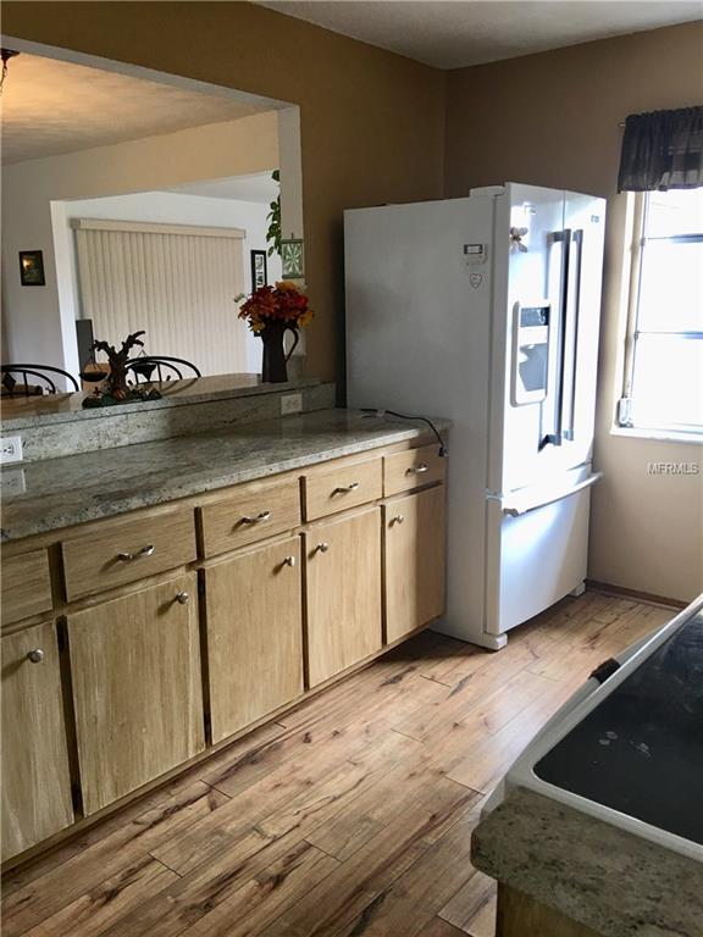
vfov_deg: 61.7
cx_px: 352
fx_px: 785
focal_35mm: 29
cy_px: 468
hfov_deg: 48.2
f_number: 2.2
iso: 32
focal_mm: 4.15
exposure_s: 1/30
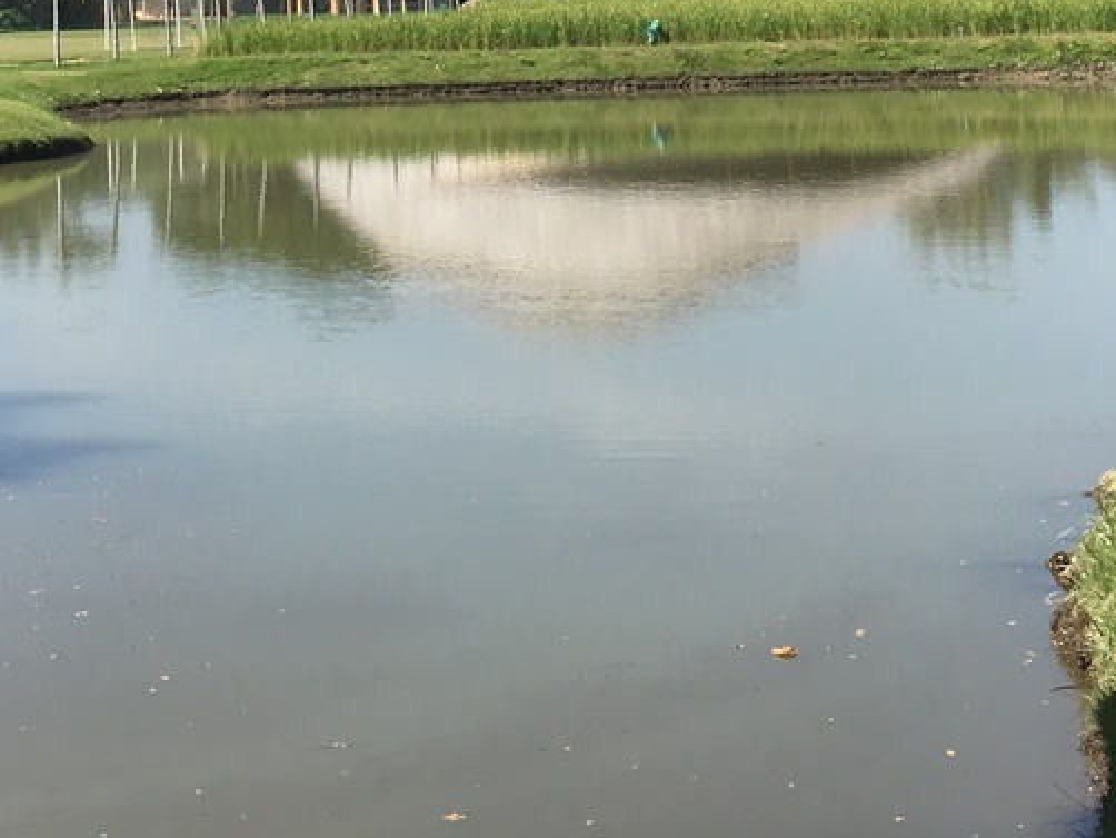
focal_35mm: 77
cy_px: -271
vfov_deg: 17.8
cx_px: 308
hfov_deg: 25.1
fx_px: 2484
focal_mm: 4.15
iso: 25
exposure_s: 1/1326
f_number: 2.2
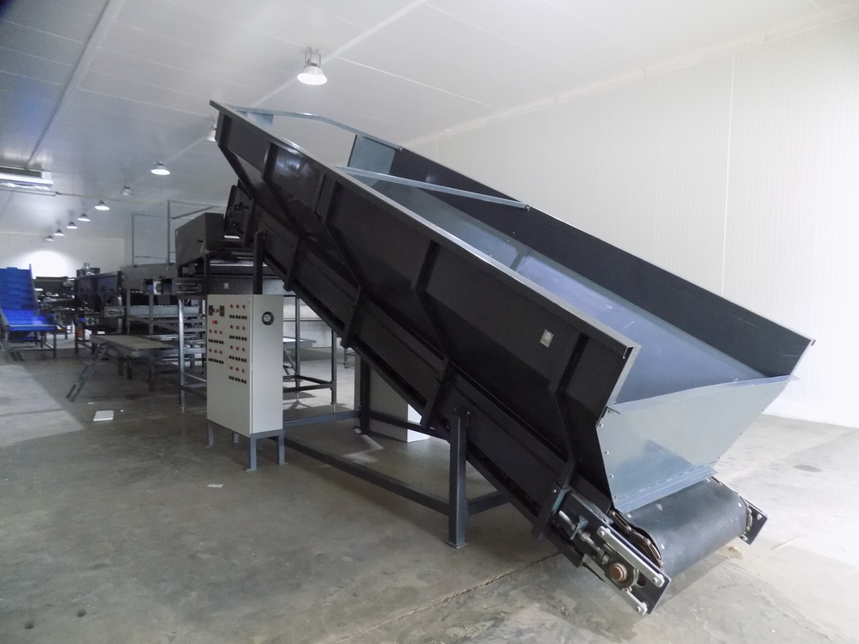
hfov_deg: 73.9
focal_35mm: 23
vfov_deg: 58.9
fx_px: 571
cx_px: 430
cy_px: 322
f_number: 3.1
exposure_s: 1/20
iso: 400
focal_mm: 4
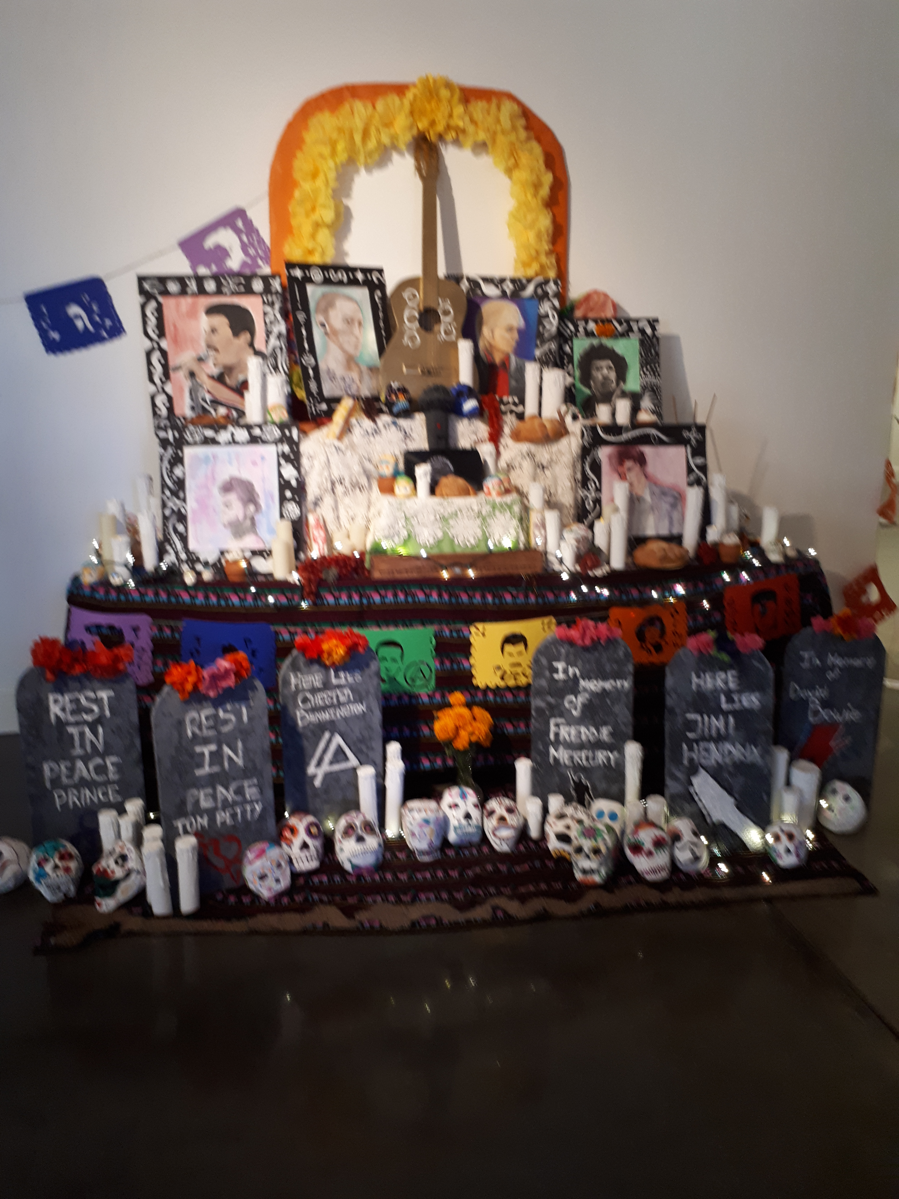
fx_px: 935
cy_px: 600
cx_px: 450
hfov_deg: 51.4
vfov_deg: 65.3
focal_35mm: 27
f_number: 1.9
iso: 200
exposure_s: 1/25
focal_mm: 3.6
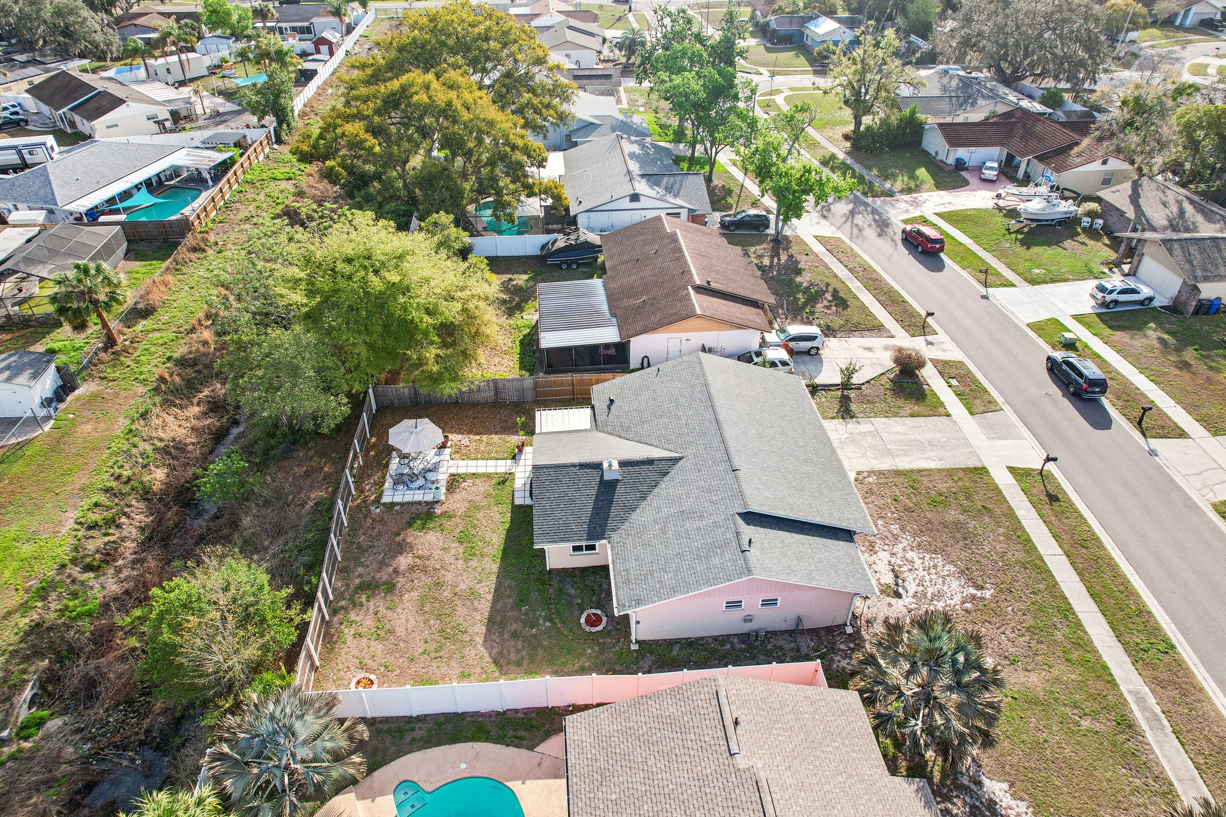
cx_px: 613
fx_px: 749
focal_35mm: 22
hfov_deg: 78.6
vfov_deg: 57.2
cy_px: 408
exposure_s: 1/1000
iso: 140
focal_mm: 8.4
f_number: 2.8
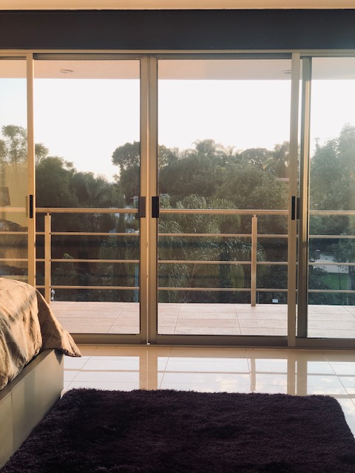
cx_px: 178
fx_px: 711
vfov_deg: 36.8
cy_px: 236
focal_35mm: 52
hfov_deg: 28.0
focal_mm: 6
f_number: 2.4
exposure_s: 1/120
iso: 20
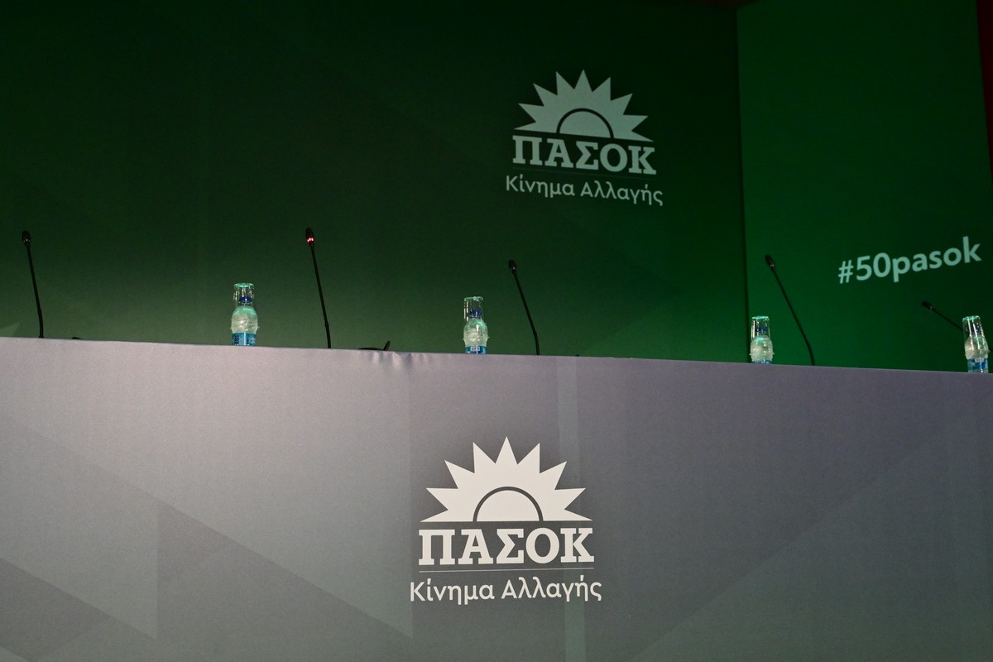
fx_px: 1241
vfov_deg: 29.9
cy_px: 331
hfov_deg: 43.6
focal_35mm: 45
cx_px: 496
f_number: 4
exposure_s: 1/250
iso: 5000
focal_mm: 30
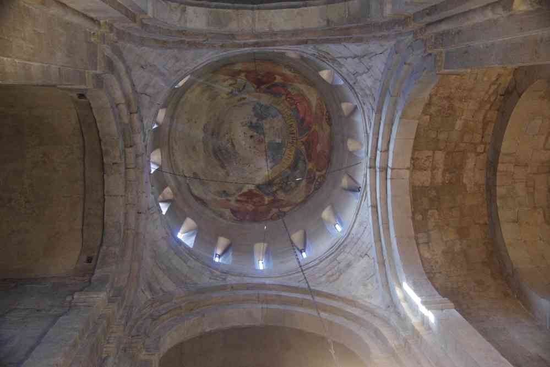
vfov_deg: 35.5
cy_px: 184
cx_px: 275
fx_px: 573
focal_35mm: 38
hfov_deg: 51.3
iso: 3200
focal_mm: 25
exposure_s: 1/15
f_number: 4
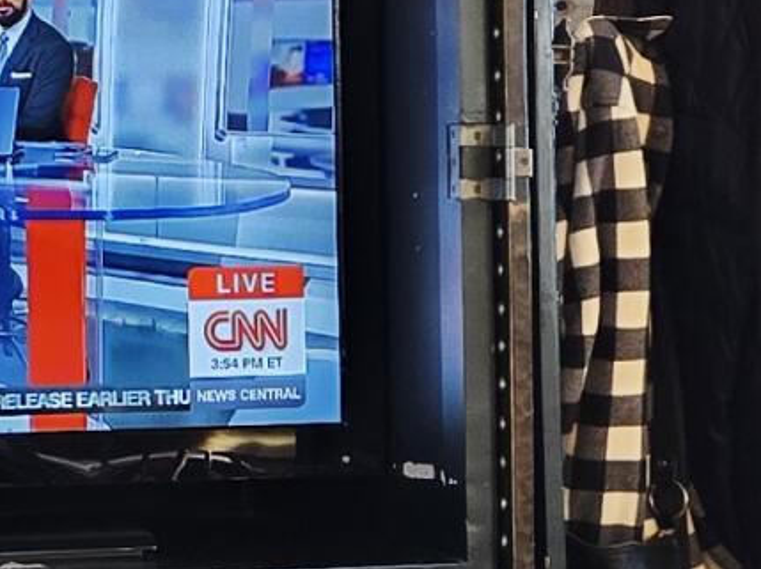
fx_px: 3536
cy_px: 16
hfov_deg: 11.6
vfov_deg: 9.2
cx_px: -477
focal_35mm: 161
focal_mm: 5.4
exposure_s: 1/54.7
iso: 125
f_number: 1.8
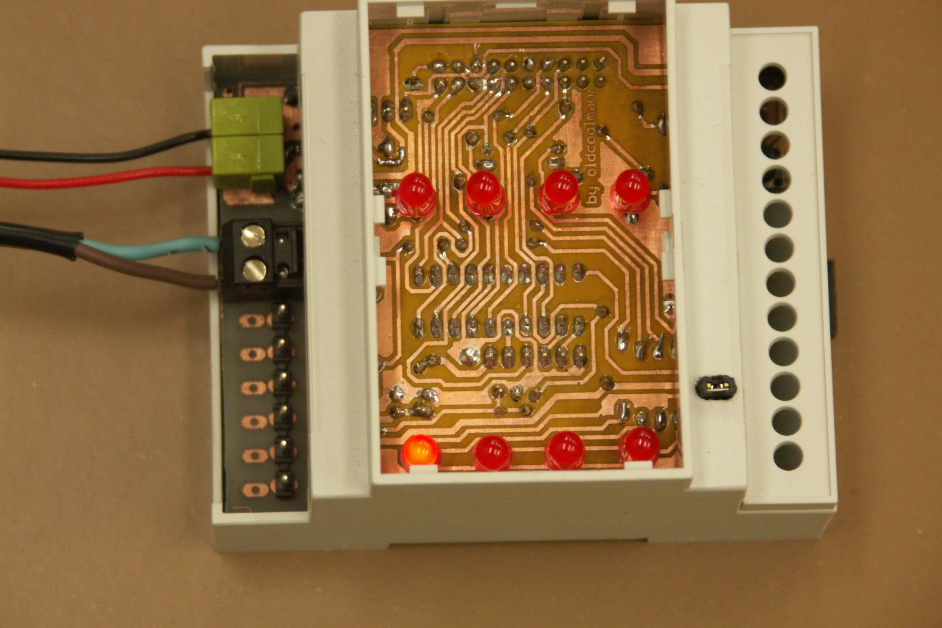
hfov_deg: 9.8
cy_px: 283
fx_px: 5469
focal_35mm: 209
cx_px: 470
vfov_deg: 6.6
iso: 200
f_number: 3.5
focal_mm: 50.69
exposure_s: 1/25
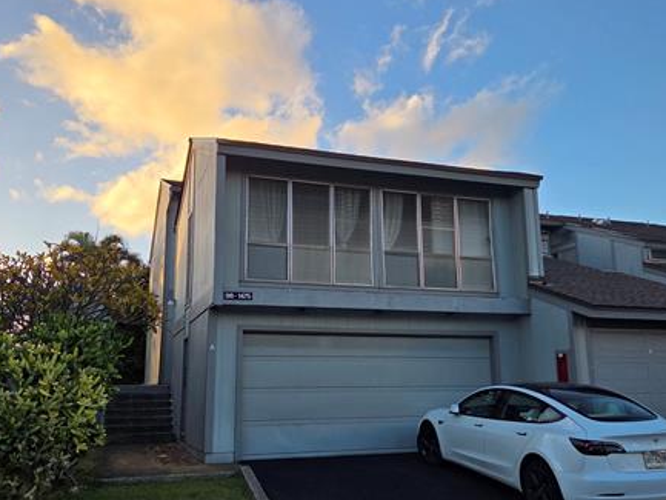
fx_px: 654
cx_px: 354
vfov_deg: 41.8
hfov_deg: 53.9
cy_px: 255
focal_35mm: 34
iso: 80
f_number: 1.8
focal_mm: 5.4
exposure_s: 1/3618
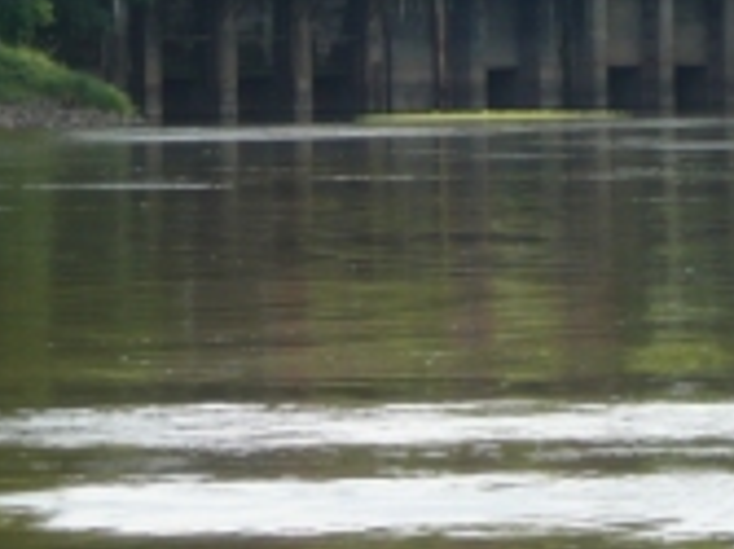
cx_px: 440
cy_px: -136
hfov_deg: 8.6
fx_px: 4895
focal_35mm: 231
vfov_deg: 6.4
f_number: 5.2
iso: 100
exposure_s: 1/250
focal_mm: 14.1
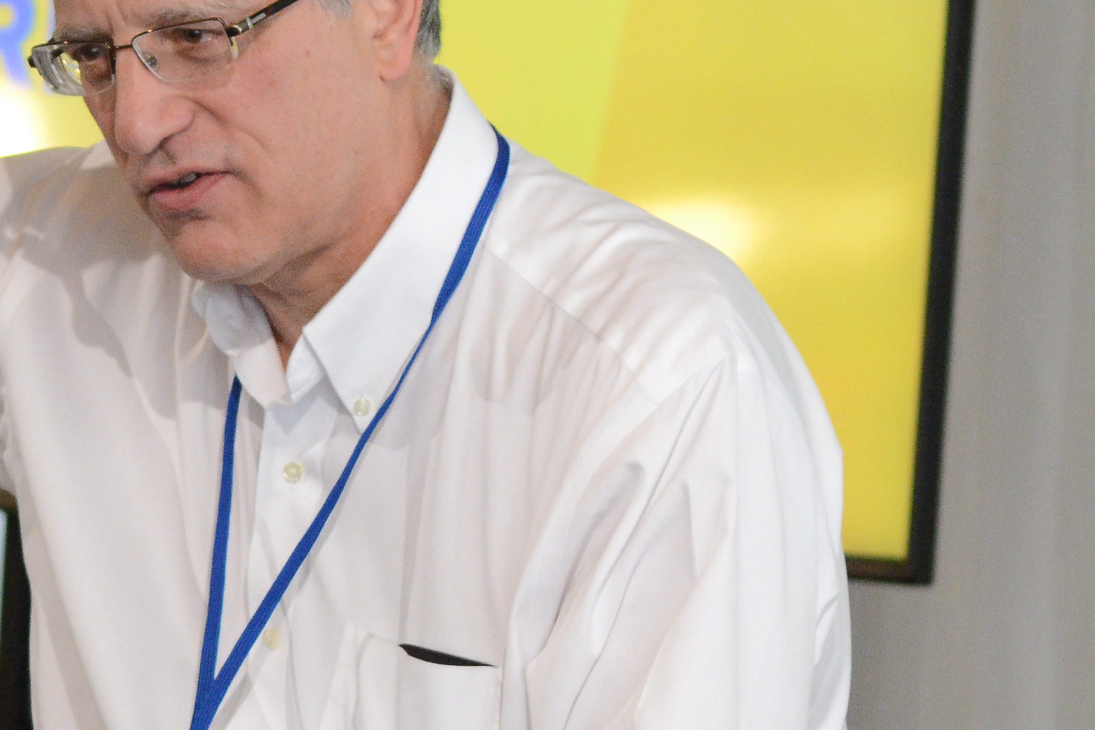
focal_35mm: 447
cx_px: -153
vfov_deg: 3.1
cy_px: 399
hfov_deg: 4.6
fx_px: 13595
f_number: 6.3
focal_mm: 116
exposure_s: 1/100
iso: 1600
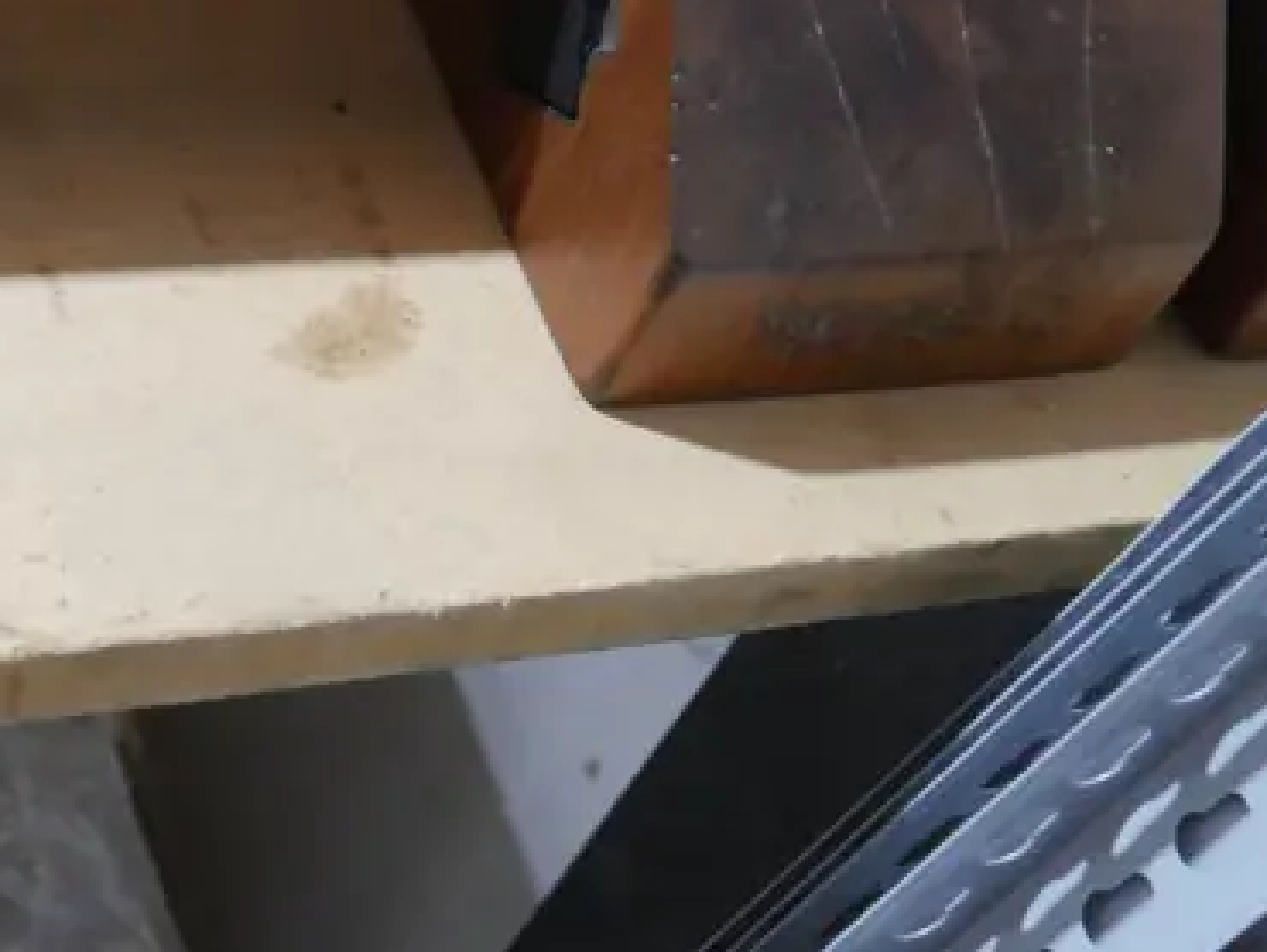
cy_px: -118
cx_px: 0
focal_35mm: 94
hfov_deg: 20.2
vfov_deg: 15.3
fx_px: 3443
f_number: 4
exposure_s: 1/60
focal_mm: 17
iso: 2000
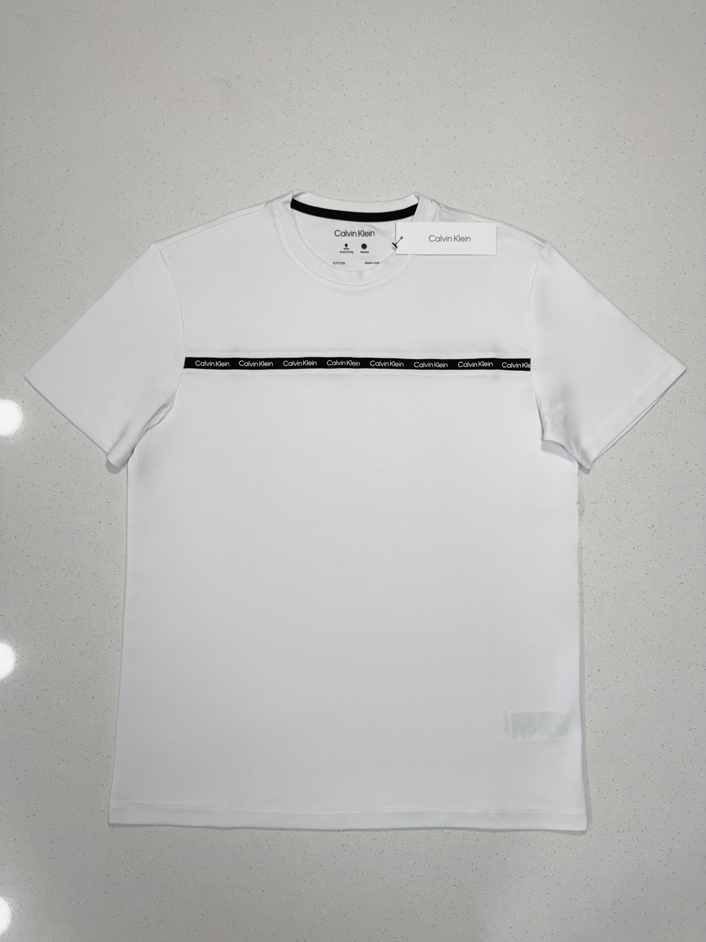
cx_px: 353
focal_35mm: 24
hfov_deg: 56.8
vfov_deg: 71.6
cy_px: 471
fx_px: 653
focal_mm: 6.76
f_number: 1.78
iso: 80
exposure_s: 1/120
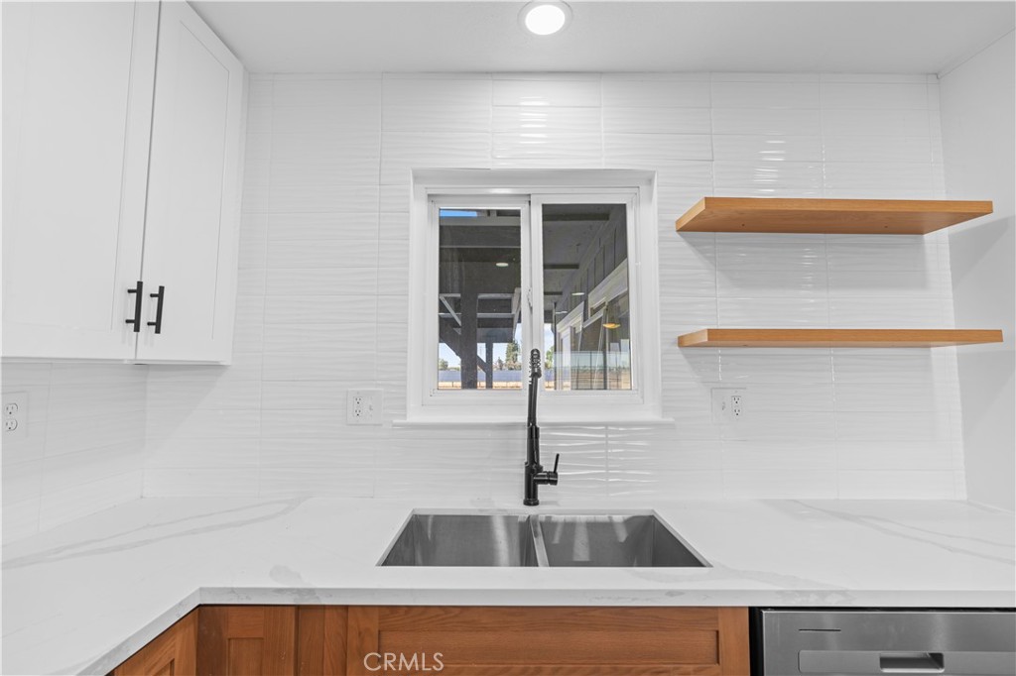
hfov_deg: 96.8
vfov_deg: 73.7
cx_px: 508
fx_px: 451
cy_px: 338
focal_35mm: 16
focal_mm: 16
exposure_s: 1/13
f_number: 5.6
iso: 200
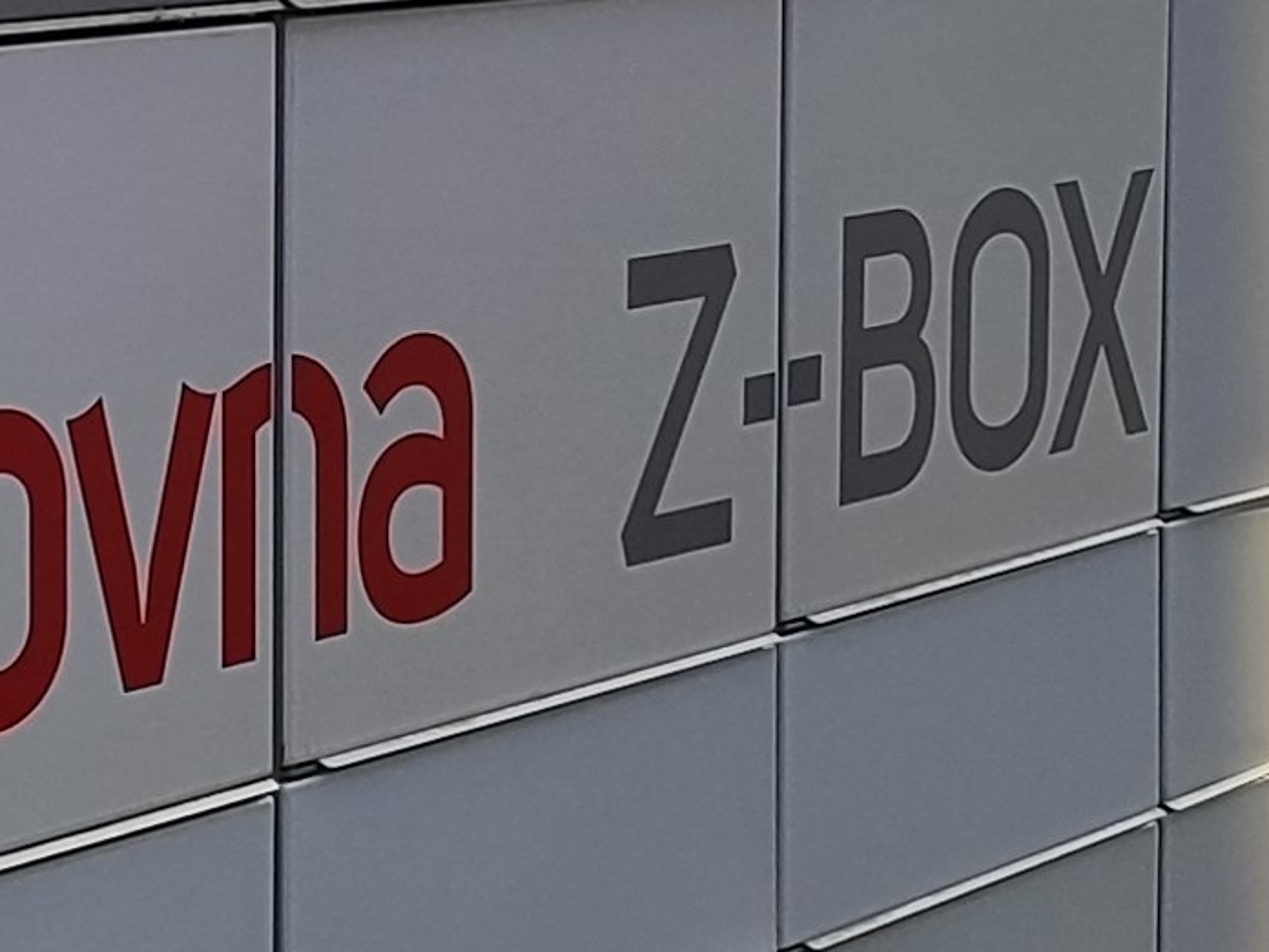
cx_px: -587
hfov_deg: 13.5
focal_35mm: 138
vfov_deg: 10.7
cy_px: 257
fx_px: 5059
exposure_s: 1/252
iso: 50
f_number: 1.89
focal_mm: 5.89
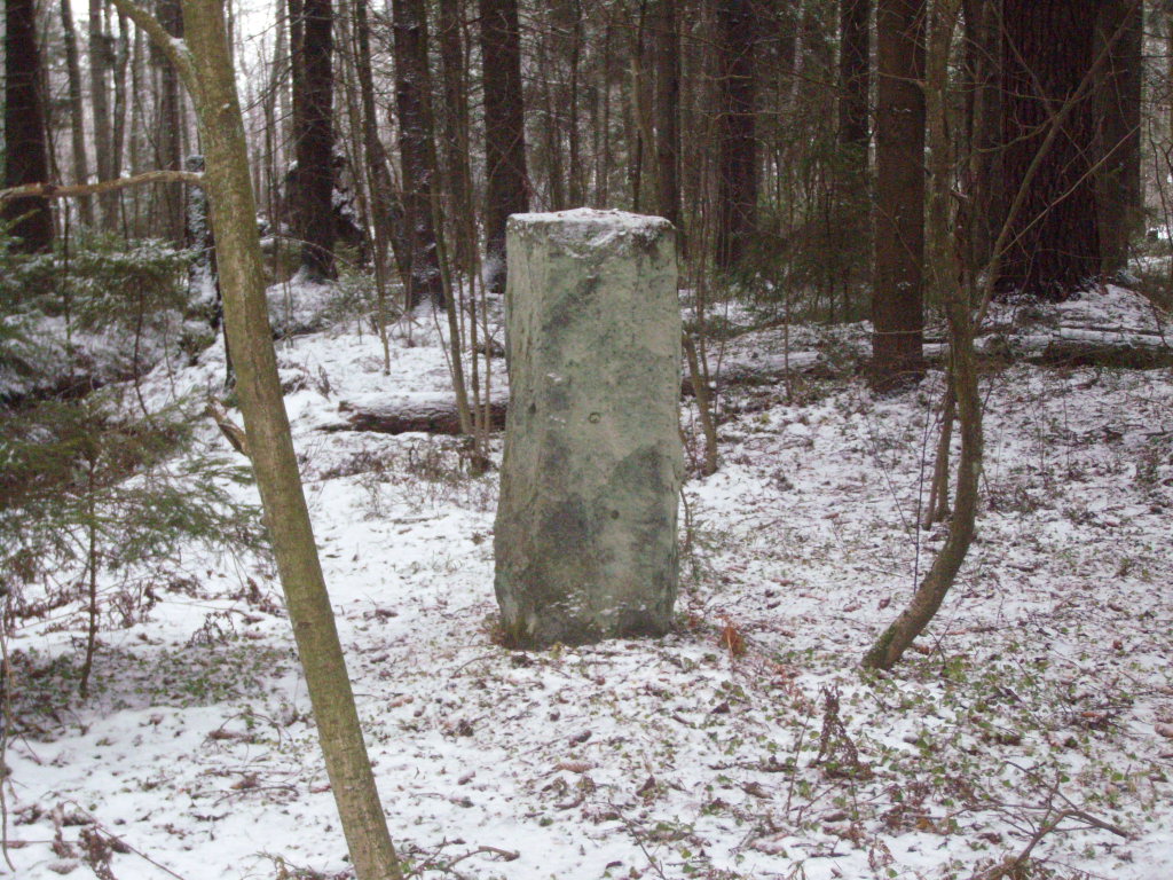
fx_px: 1796
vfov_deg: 27.5
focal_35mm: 53
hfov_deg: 36.2
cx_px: 586
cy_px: 440
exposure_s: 1/60
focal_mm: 8.9
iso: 800
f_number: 3.4
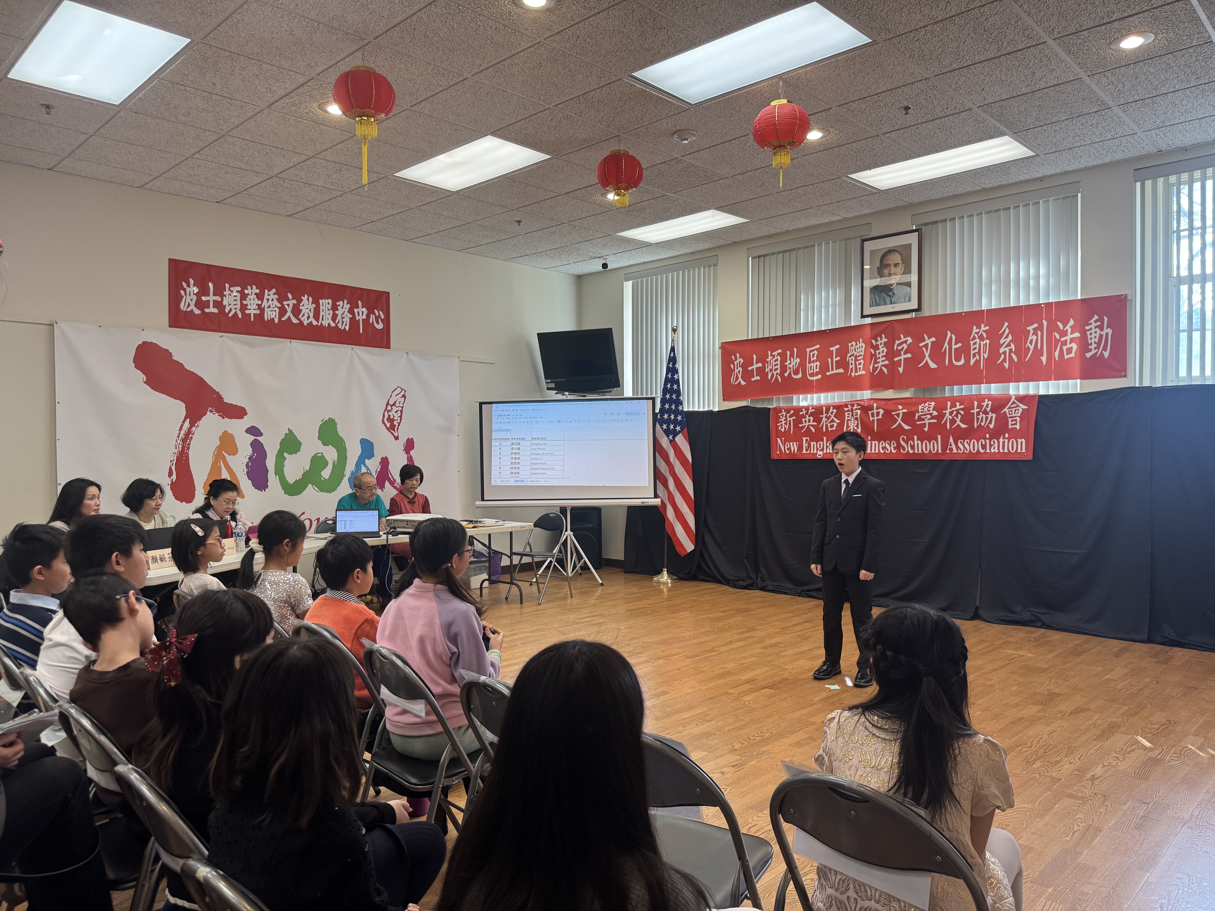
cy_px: 456
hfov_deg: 71.6
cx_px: 608
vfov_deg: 56.8
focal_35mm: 24
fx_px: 842
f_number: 1.78
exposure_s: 1/120
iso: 200
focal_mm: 6.76
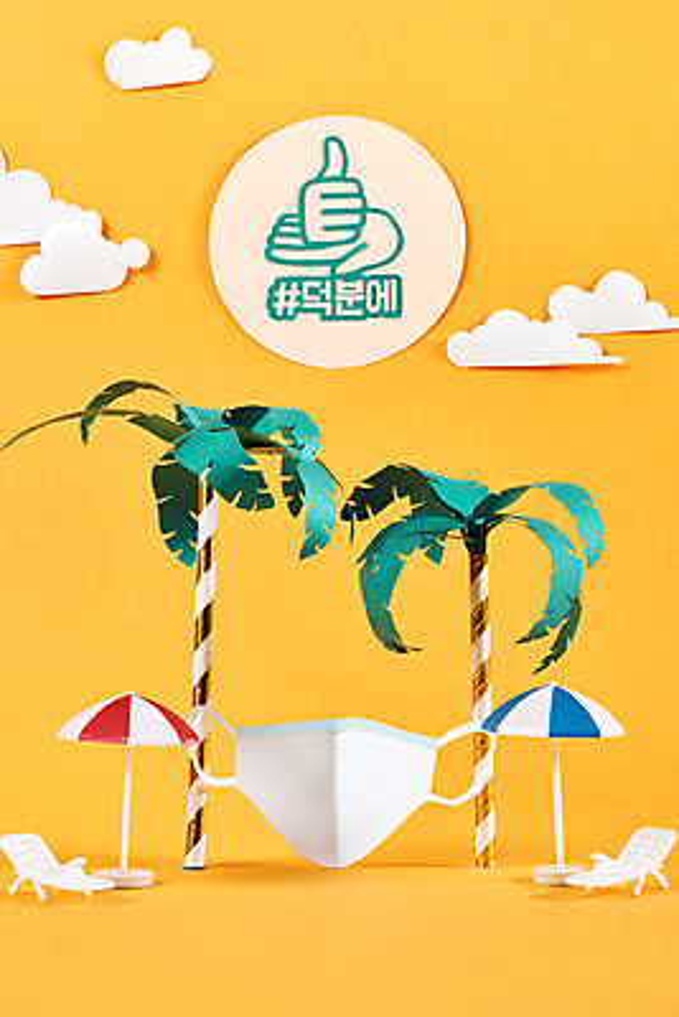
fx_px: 2968
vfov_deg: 19.4
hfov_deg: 13.1
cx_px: 340
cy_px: 508
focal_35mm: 105
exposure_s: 1/125
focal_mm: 105
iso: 100
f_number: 29
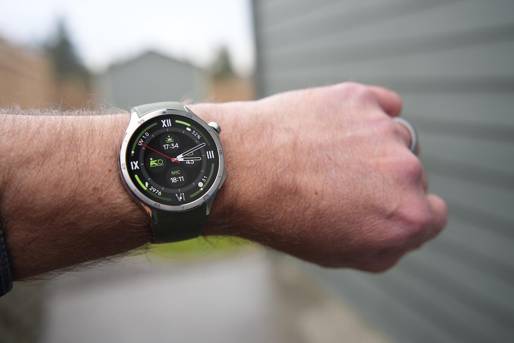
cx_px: 257
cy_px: 172
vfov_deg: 35.1
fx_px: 543
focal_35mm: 38
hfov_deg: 50.7
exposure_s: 1/60
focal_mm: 38
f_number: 4
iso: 100
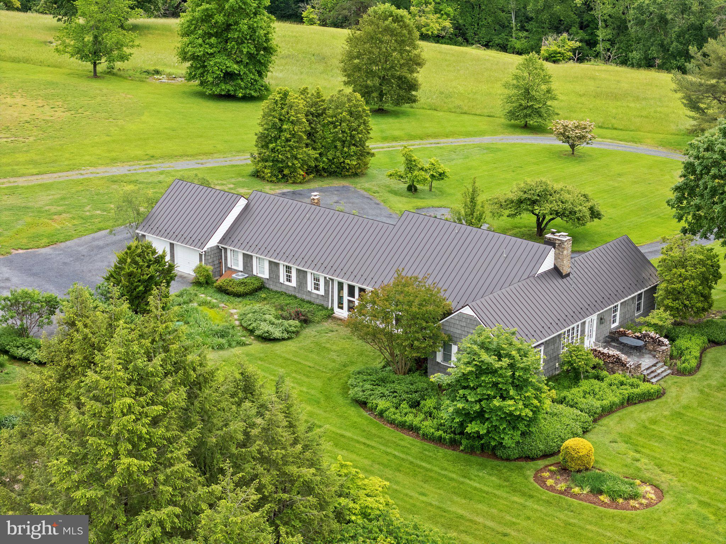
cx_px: 363
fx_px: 1468
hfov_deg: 27.8
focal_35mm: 70
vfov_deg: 21.0
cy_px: 272
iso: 100
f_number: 2.8
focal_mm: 19.35
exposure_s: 1/640
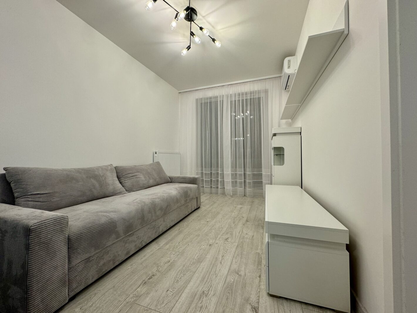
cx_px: 208
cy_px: 156
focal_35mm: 14
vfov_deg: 85.7
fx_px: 169
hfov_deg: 102.1
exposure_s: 1/99
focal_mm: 2.22
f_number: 2.2
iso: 160
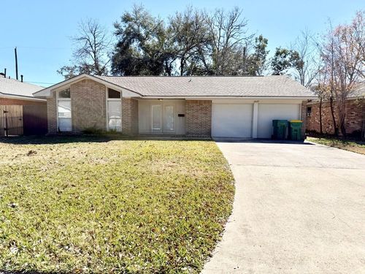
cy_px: 137
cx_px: 182
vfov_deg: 56.8
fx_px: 253
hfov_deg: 71.6
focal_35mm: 24
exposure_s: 1/4673
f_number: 1.78
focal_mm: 6.76
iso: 80
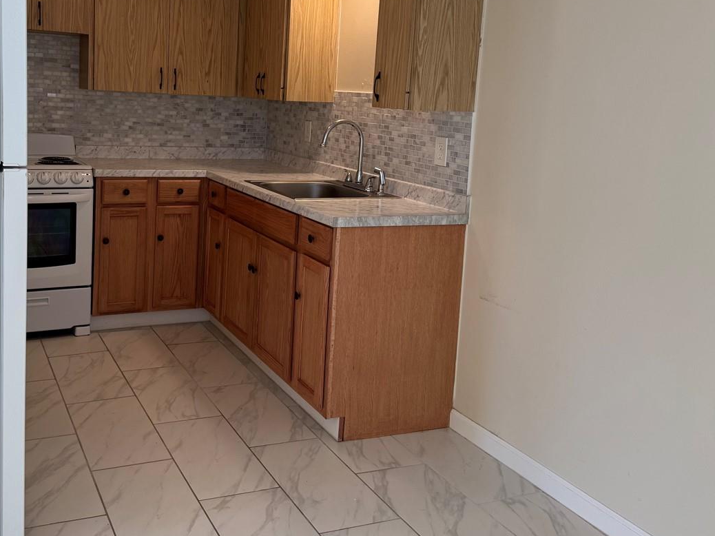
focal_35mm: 37
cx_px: 258
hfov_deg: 49.5
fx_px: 764
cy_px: 183
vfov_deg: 38.3
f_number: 1.78
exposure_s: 1/120
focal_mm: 6.76
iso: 80
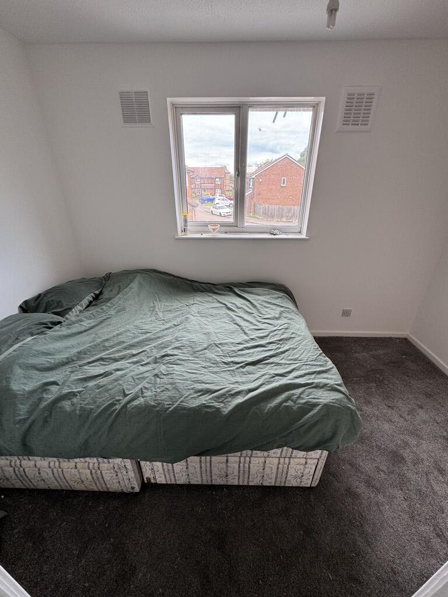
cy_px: 298
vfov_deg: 102.1
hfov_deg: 85.7
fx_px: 242
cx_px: 224
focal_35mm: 14
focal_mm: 2.22
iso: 80
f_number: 2.2
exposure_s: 1/99
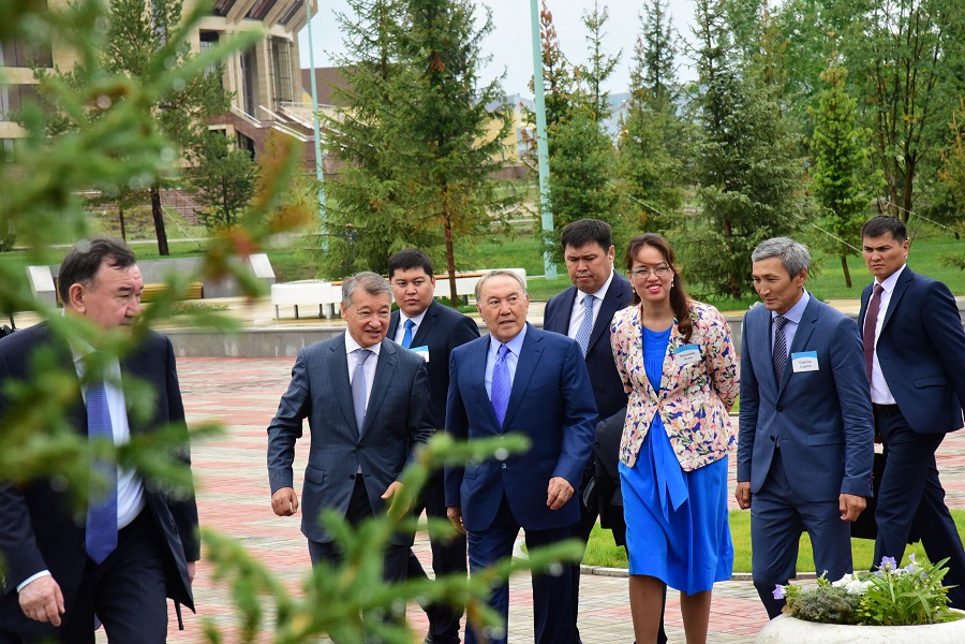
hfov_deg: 17.1
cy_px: 322
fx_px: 3216
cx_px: 482
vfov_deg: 11.4
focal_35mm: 120
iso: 2500
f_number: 11
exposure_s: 1/1000
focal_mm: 120
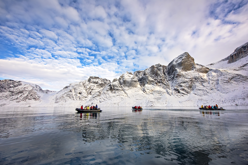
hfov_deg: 104.2
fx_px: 96
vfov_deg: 81.2
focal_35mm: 14
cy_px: 82
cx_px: 124
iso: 400
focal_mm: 14
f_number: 18
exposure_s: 1/250
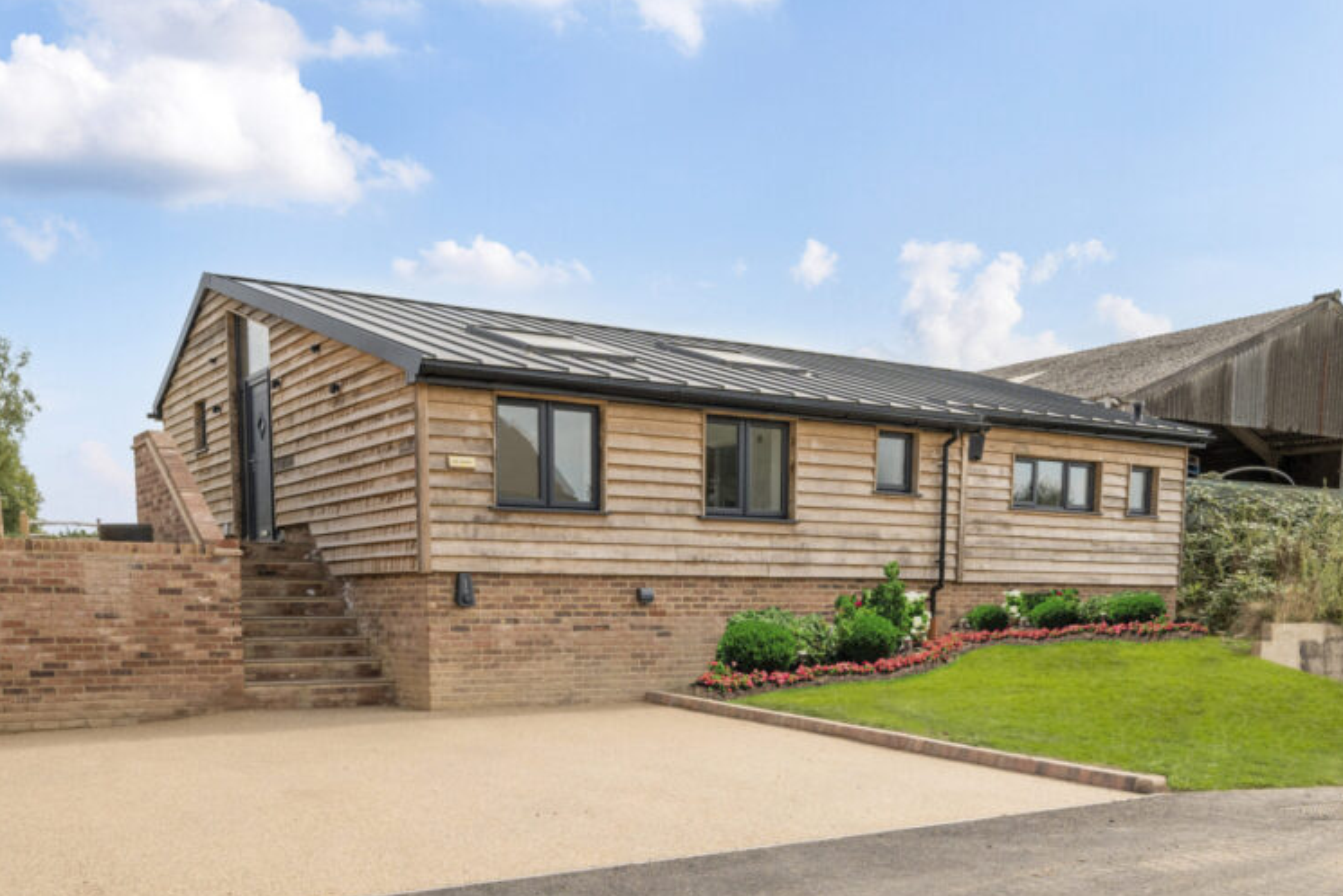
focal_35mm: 34
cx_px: 689
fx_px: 1269
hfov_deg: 55.8
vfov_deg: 38.9
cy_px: 443
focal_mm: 22
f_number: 8
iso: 400
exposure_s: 1/800
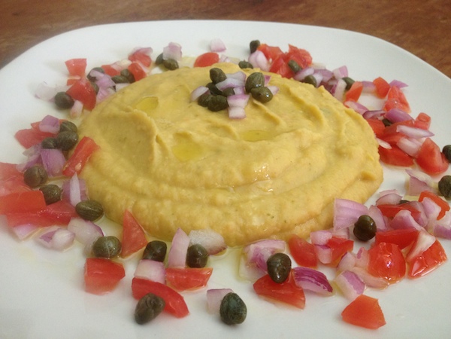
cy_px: 170
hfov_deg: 52.6
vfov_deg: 40.7
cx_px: 226
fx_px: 456
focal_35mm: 35
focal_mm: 4.28
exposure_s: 1/20
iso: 160
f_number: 2.4
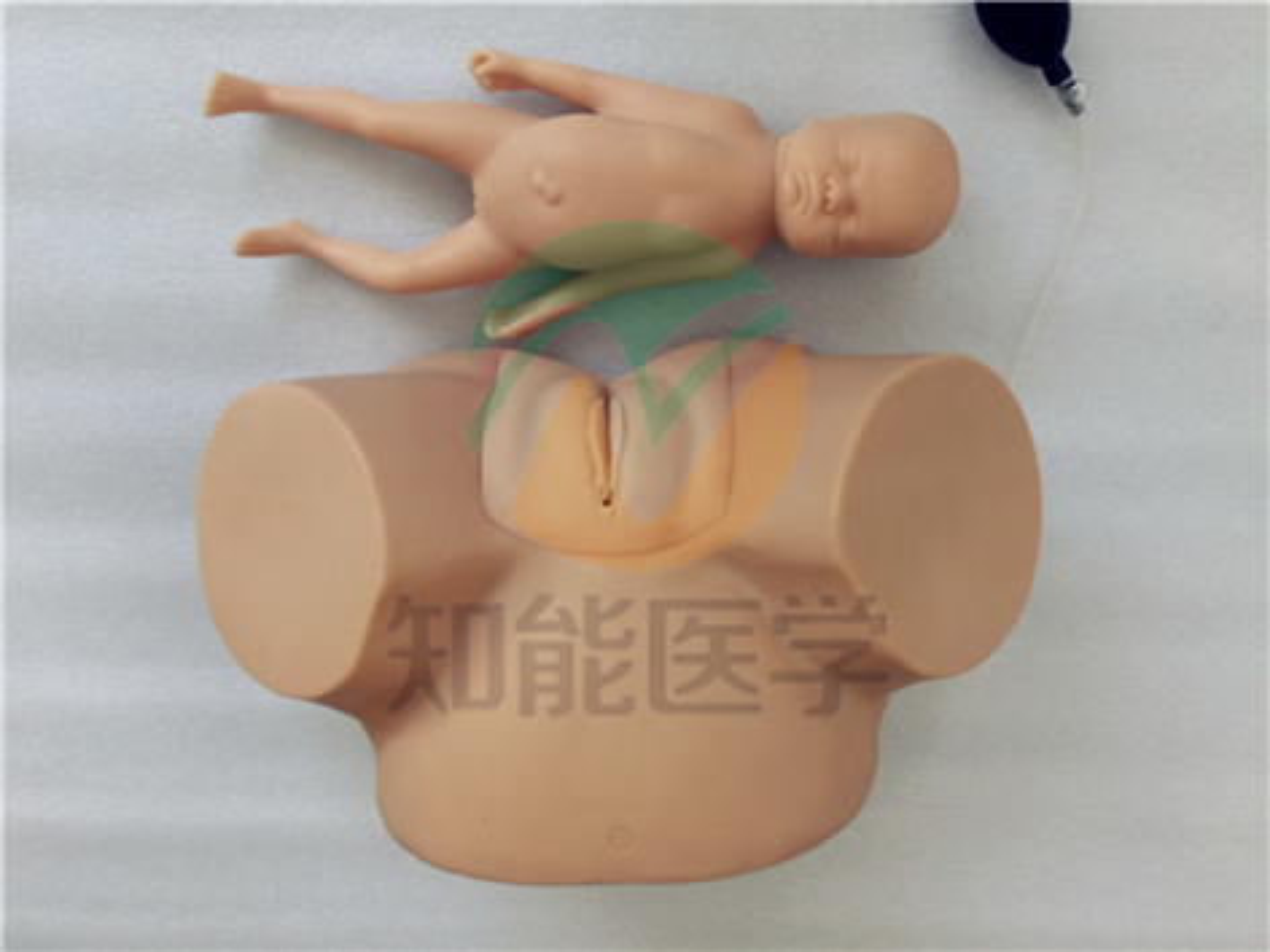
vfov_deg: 48.2
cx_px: 635
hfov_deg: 61.7
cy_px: 476
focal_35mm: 29
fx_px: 1064
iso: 50
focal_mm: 4.15
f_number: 2.2
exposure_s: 1/33
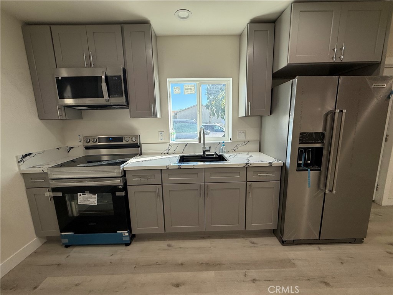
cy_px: 148
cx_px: 196
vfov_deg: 85.7
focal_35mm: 14
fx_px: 159
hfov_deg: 102.1
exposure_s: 1/207
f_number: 2.2
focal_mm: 2.22
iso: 64
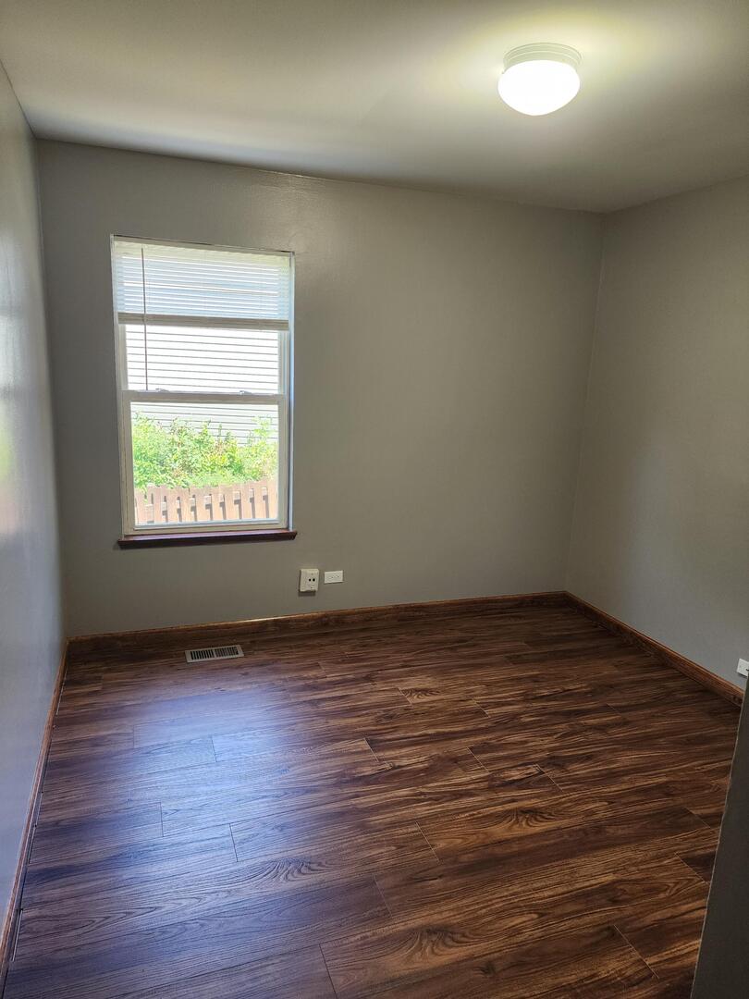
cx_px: 374
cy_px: 500
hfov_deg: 58.9
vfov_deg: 73.9
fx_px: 664
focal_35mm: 23
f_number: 1.8
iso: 200
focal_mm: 6.4
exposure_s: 1/120
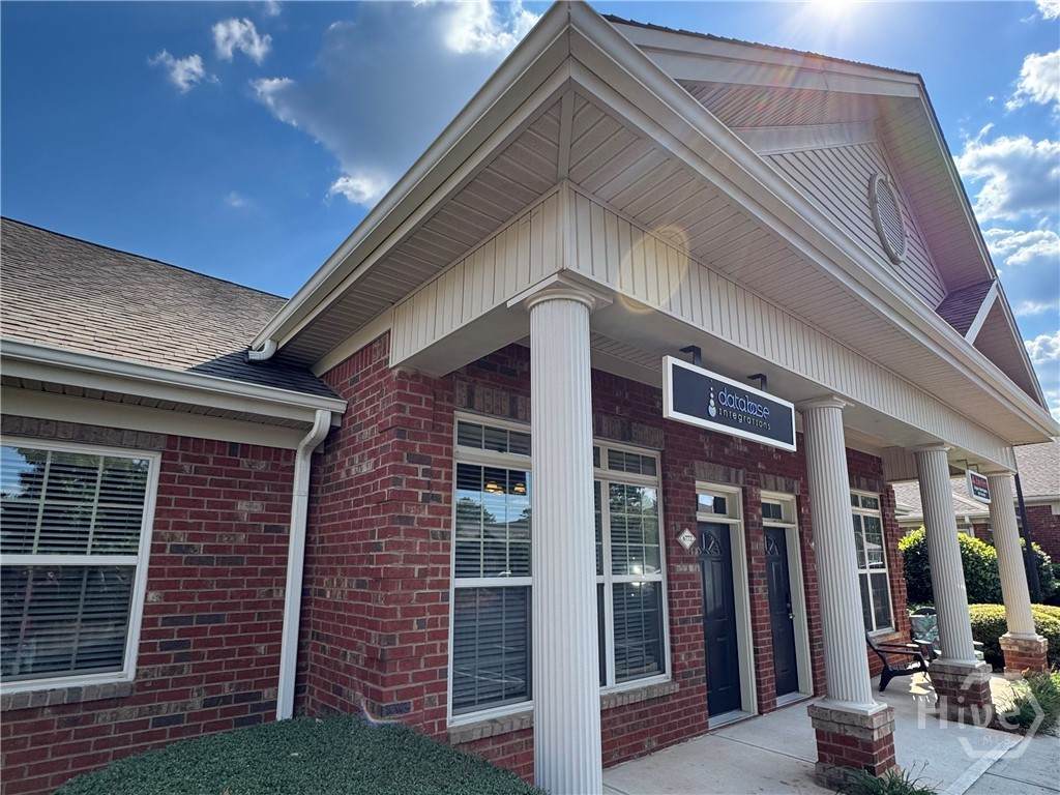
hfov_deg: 102.1
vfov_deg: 85.7
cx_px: 530
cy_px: 398
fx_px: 429
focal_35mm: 14
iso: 40
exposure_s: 1/664
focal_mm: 2.22
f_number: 2.2
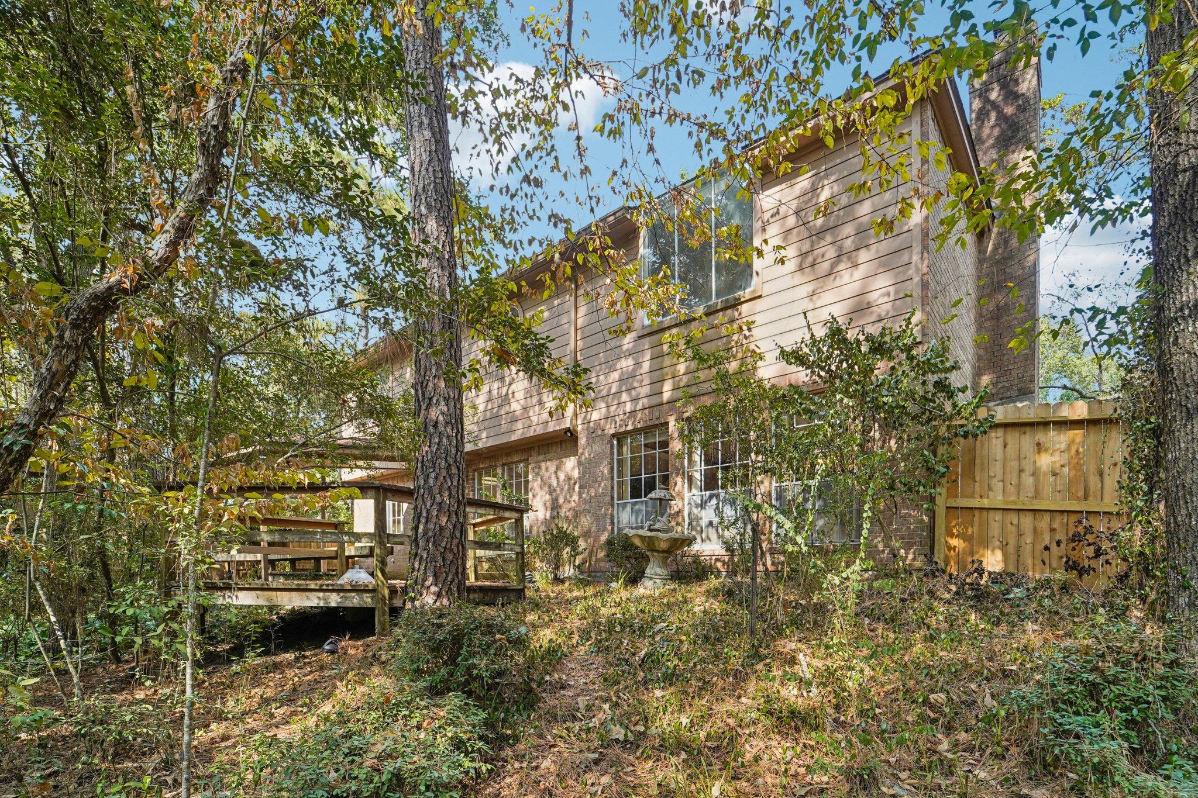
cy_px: 399
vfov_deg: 81.2
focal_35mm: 14
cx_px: 599
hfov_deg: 104.3
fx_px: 466
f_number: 8
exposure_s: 1/125
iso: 500
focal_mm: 14
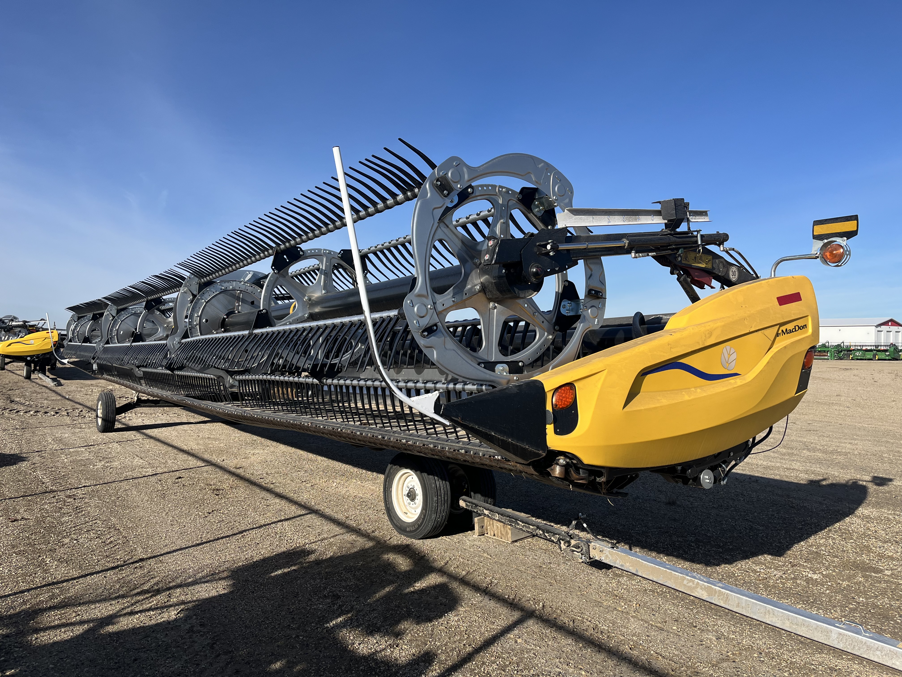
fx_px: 677
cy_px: 338
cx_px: 451
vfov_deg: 53.1
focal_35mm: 26
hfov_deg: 67.3
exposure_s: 1/3623
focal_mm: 5.1
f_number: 1.6
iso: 50
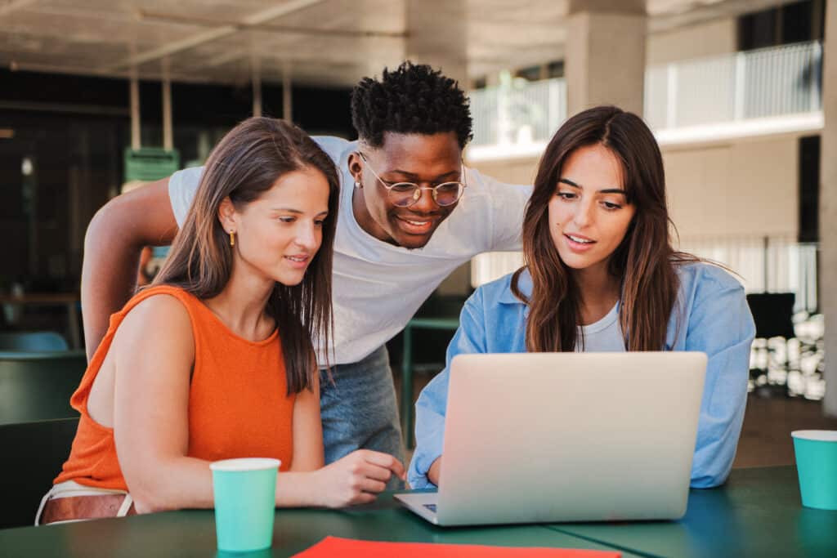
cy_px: 279
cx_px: 418
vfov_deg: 19.5
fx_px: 1628
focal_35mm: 70
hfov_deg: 28.8
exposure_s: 1/500
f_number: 4
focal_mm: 70
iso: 640
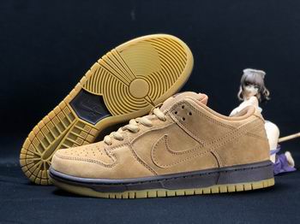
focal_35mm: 57
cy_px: 112
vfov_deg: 25.6
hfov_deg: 33.8
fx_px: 494
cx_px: 150
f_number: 2.8
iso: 250
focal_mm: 6.6
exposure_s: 1/30
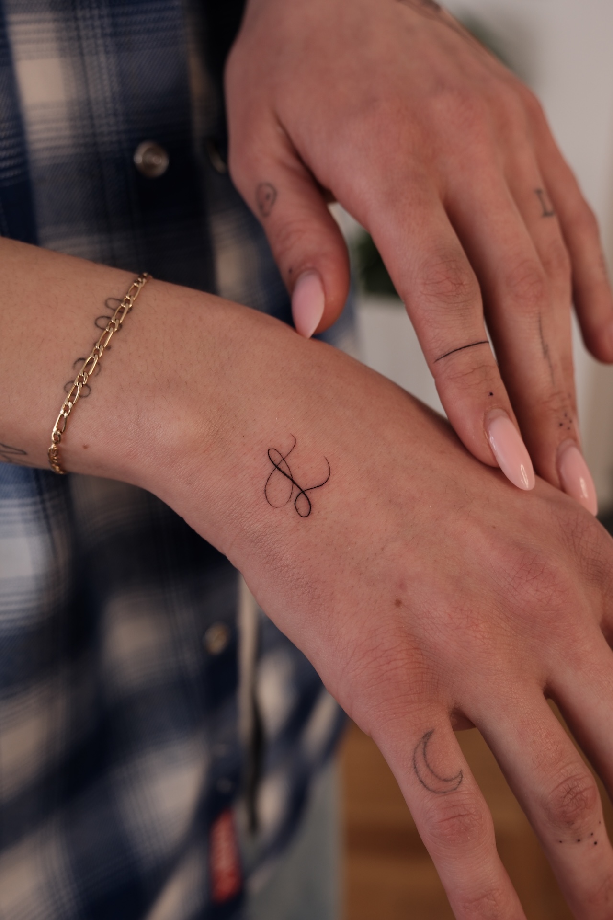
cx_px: 306
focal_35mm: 42
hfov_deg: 31.9
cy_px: 460
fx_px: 1073
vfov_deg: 46.4
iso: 250
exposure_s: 1/100
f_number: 3.6
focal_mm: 27.9
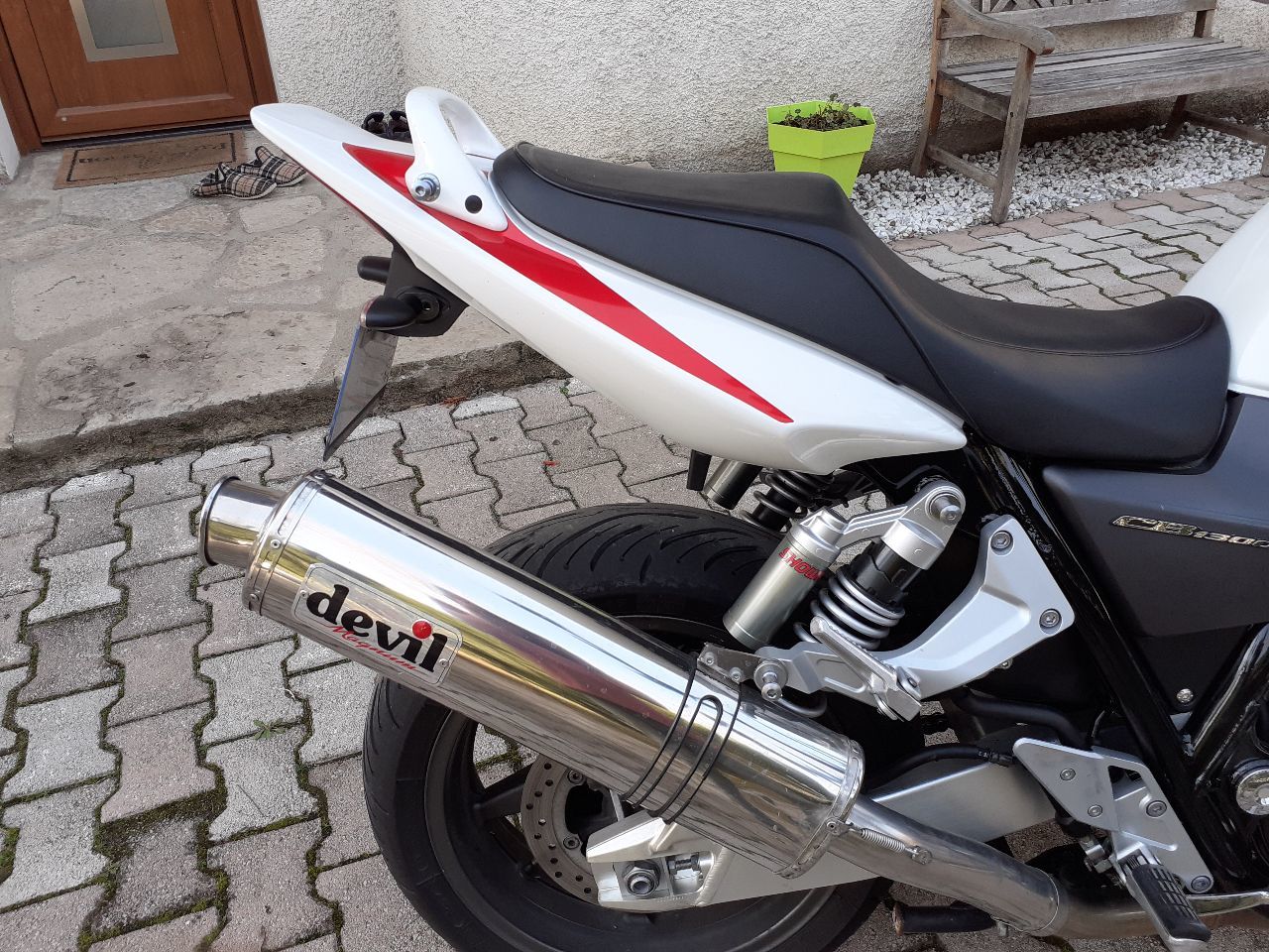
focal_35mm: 27
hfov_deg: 65.3
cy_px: 476
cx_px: 634
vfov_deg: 51.4
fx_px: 990
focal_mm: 3.6
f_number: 1.9
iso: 40
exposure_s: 1/151
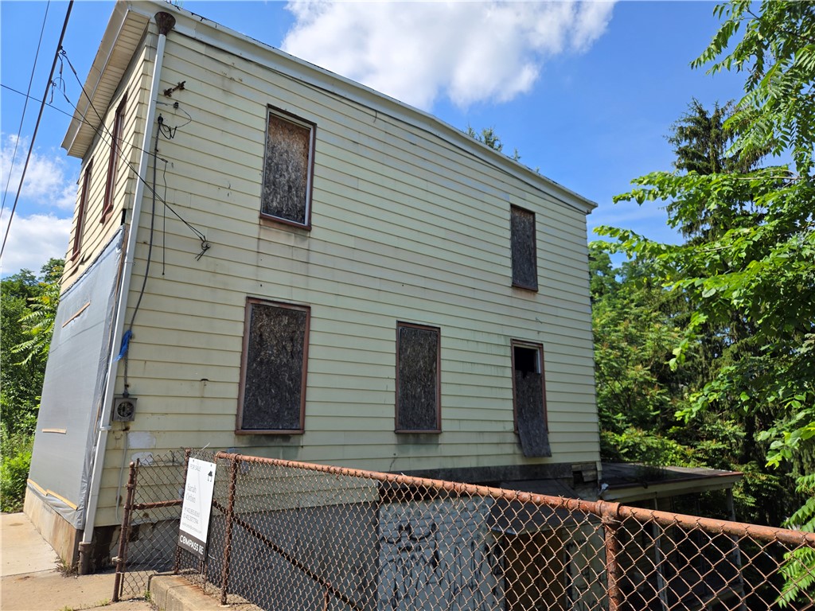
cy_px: 306
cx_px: 408
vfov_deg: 58.9
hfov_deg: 73.9
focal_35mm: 23
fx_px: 542
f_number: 1.8
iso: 25
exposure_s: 1/1445
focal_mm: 5.4
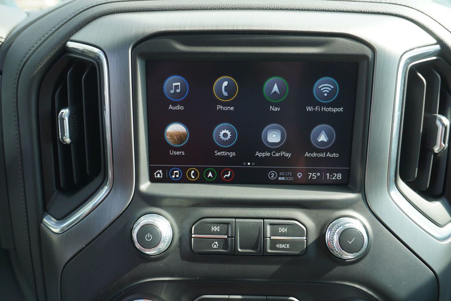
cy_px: 150
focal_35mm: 30
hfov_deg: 61.9
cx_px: 226
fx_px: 376
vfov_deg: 43.7
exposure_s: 1/80
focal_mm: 20
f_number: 4.5
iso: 100
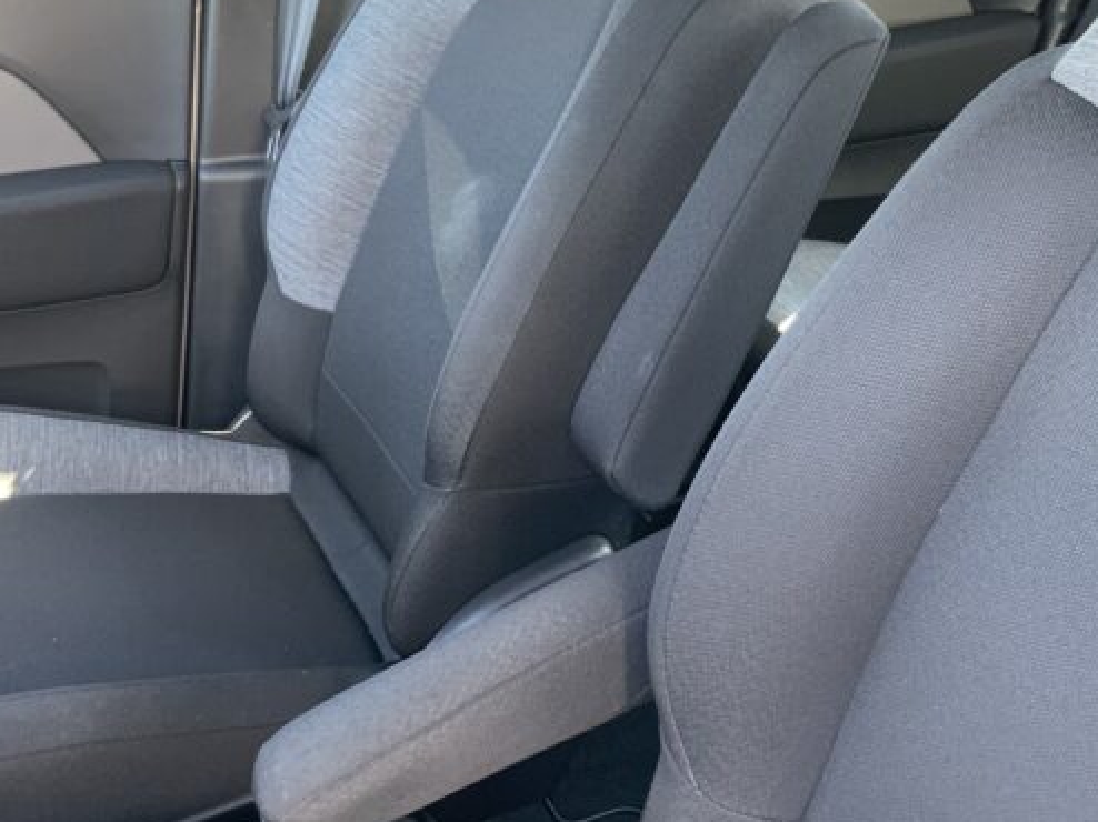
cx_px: 693
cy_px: 433
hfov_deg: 40.1
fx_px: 1490
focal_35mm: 47
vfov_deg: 30.8
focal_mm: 3
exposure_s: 1/60
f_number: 1.8
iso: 100
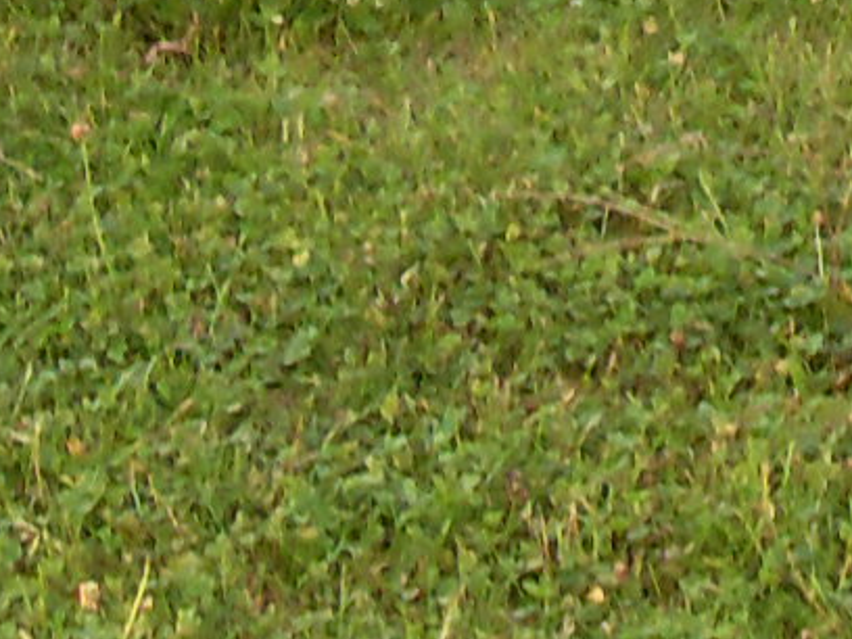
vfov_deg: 4.8
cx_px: 2038
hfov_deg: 6.4
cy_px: -1082
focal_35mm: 296
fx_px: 7285
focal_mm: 6.3
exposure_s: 1/90
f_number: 2.8
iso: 100
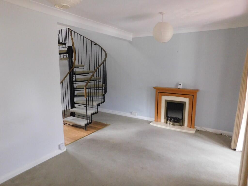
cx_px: 124
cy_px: 93
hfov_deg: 73.9
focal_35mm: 23
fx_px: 165
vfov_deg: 58.9
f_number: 3
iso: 720
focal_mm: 4
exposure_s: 1/8
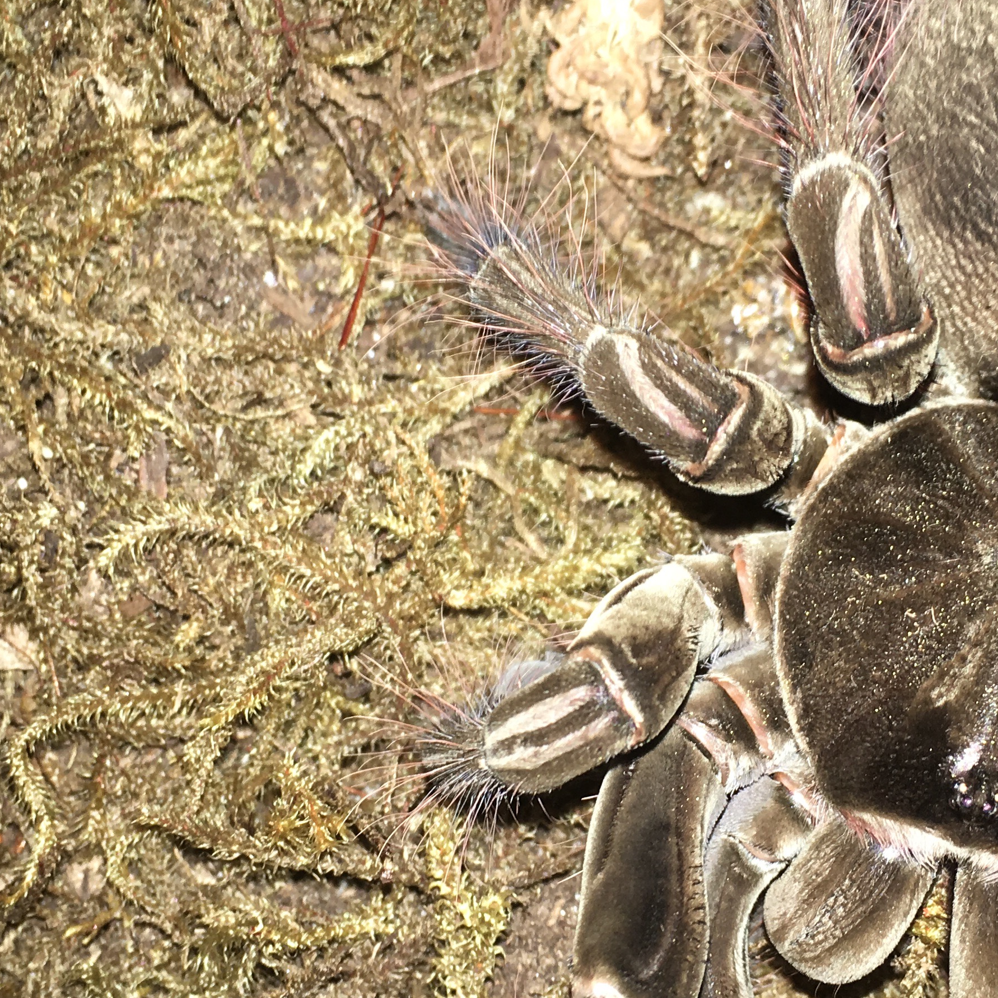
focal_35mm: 58
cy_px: 518
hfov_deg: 29.5
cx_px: 562
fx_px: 1892
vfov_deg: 29.5
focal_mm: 4.15
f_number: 2.2
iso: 25
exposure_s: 1/21
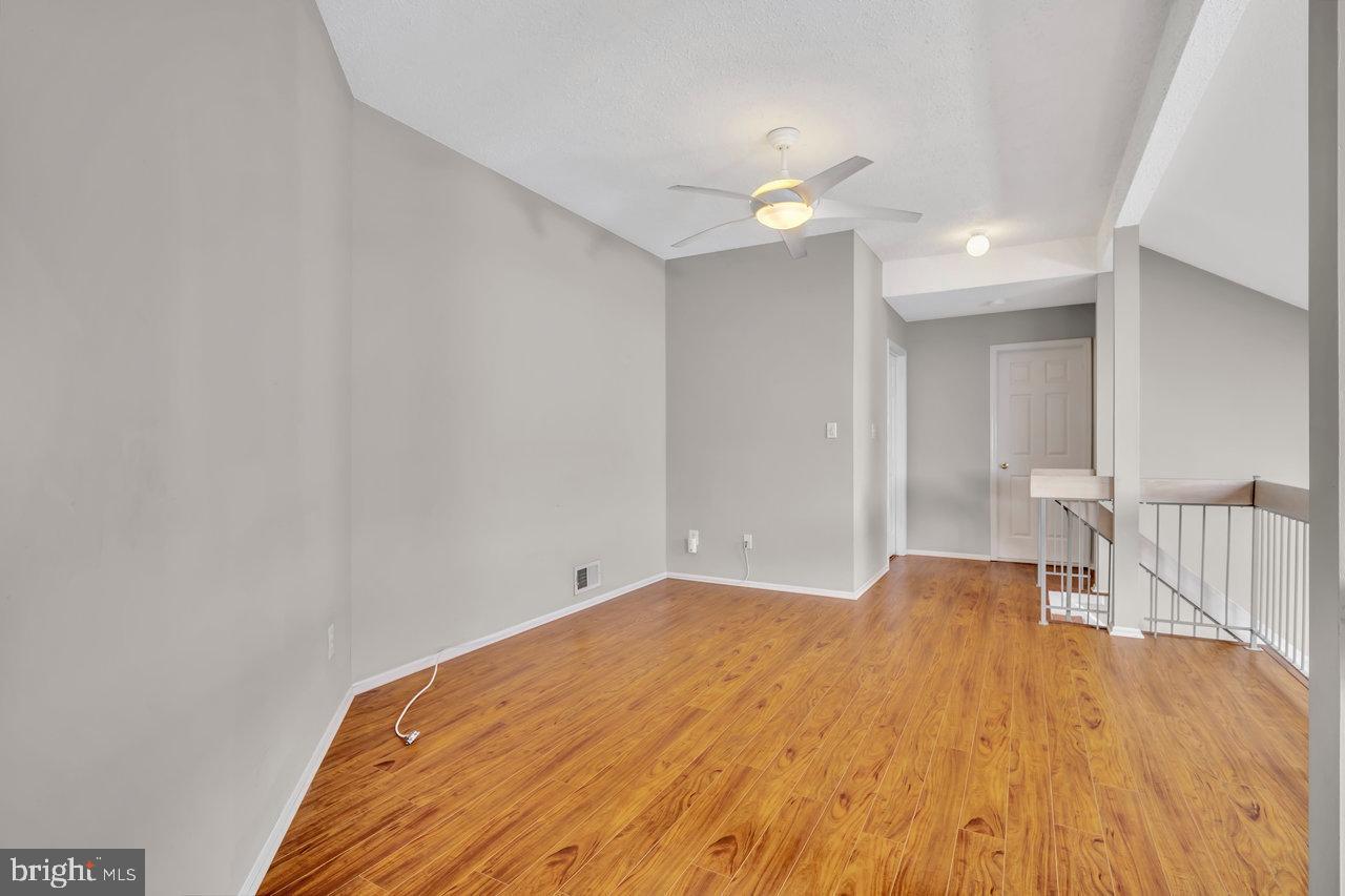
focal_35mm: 16
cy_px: 448
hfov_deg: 96.7
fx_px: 598
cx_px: 672
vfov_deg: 73.7
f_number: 5.6
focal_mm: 16
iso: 320
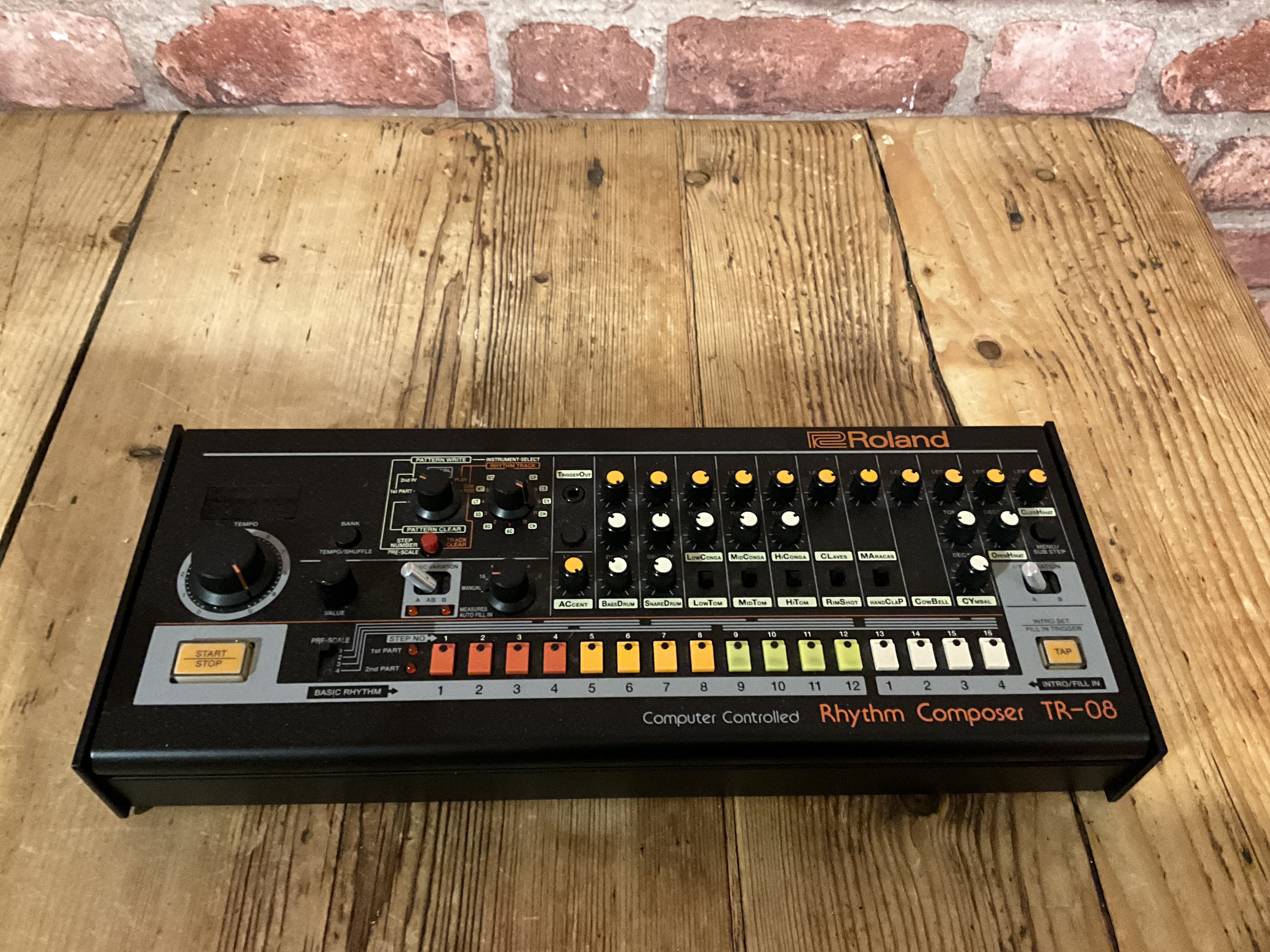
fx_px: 1064
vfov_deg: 48.2
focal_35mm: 29
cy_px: 476
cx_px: 635
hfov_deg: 61.7
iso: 640
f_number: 1.8
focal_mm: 3
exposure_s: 1/29
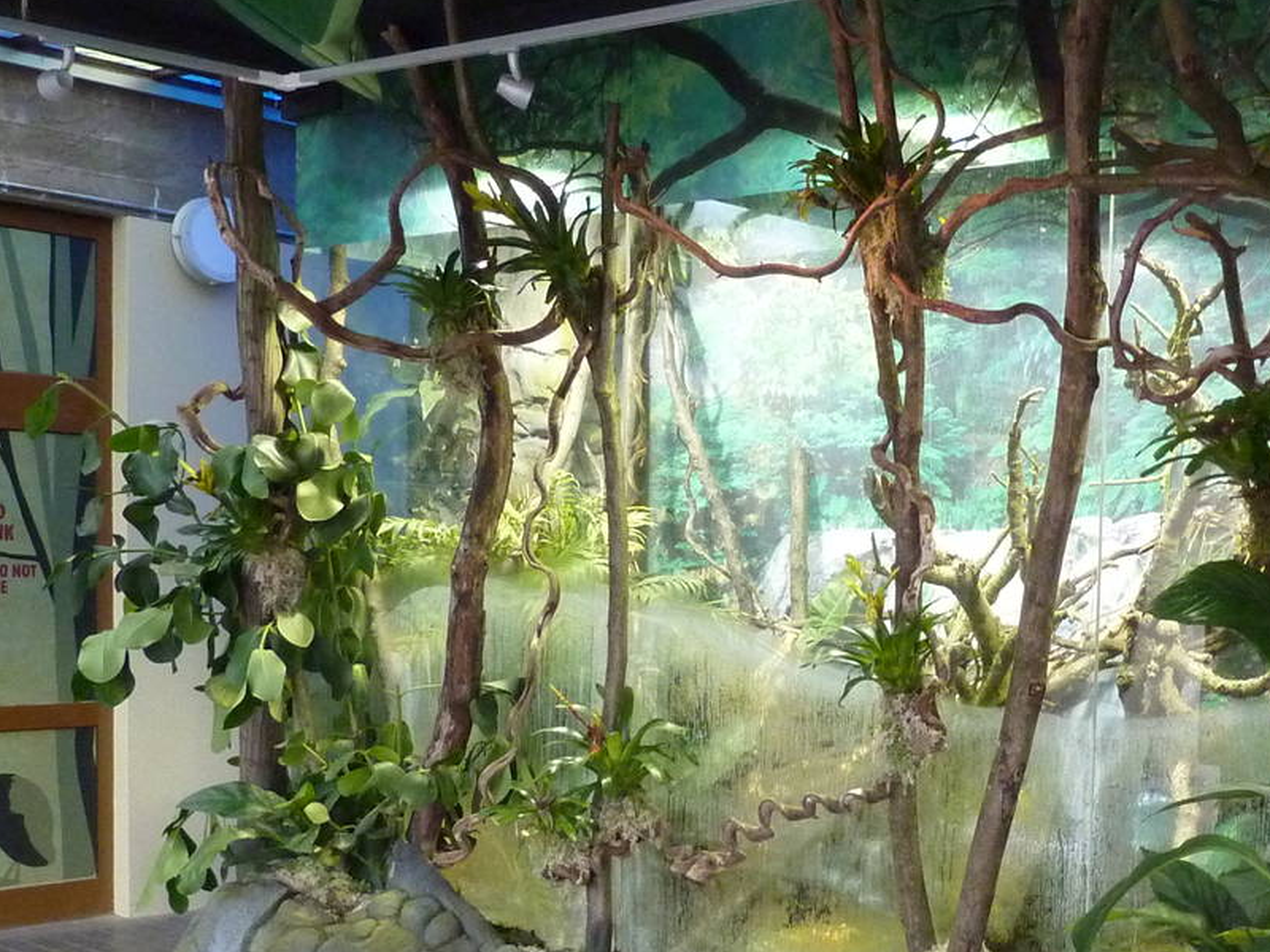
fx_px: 1834
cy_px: 689
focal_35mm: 50
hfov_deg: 37.8
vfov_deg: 28.8
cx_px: 835
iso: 400
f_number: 3.3
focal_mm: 4.1
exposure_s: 1/60
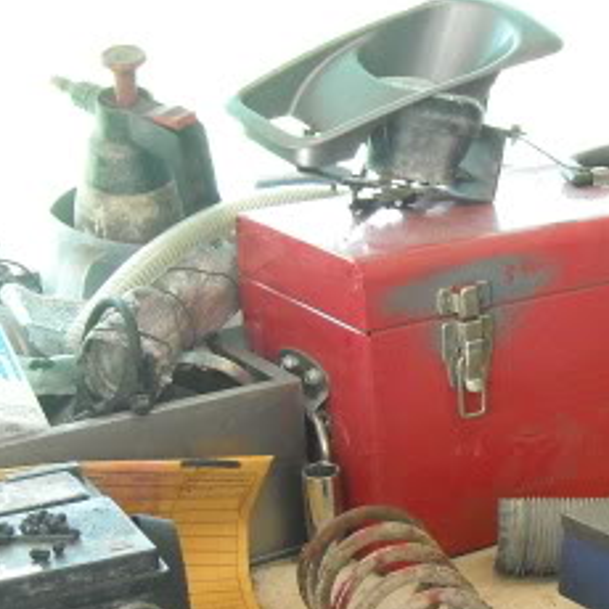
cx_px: 620
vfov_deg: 20.0
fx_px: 1712
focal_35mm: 86
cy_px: 477
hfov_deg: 19.5
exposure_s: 1/60
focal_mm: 5.7
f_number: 2.8
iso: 308
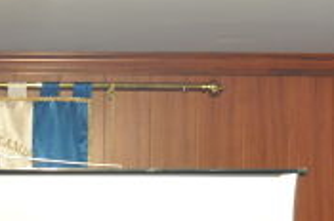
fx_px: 1851
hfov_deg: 10.0
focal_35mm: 200
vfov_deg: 6.7
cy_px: 362
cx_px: -133
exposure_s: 1/30
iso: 1250
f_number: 4.5
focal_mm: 35
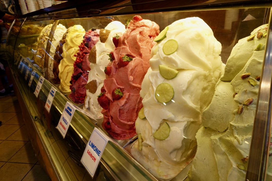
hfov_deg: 73.7
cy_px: 90
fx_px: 181
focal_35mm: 24
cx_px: 136
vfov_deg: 53.1
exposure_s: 1/125
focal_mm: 8.8
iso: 125
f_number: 4
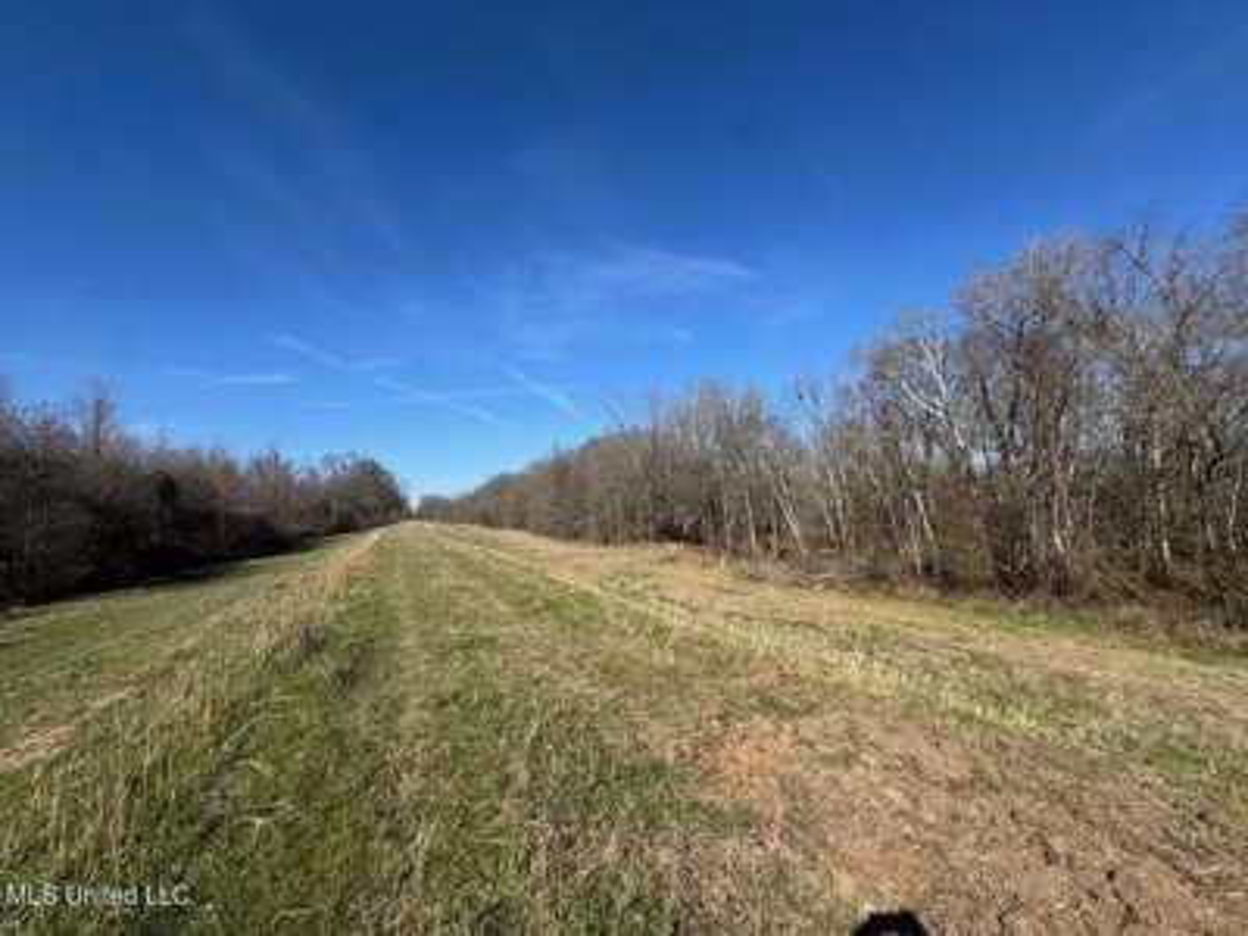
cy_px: 468
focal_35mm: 14
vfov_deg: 85.7
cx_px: 624
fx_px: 505
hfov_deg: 102.1
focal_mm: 2.22
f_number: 2.2
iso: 50
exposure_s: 1/2273
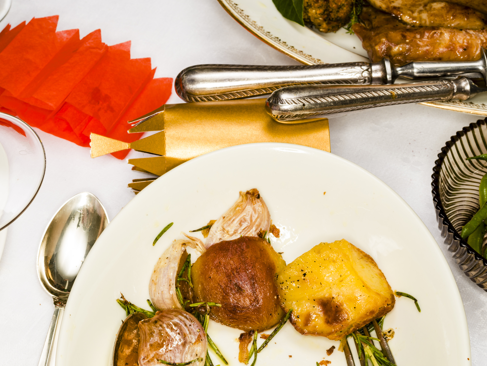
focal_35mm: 76
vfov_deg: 18.8
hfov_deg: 25.3
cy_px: -3
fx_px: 1069
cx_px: 102
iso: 64
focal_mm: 50
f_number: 16
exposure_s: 1/60
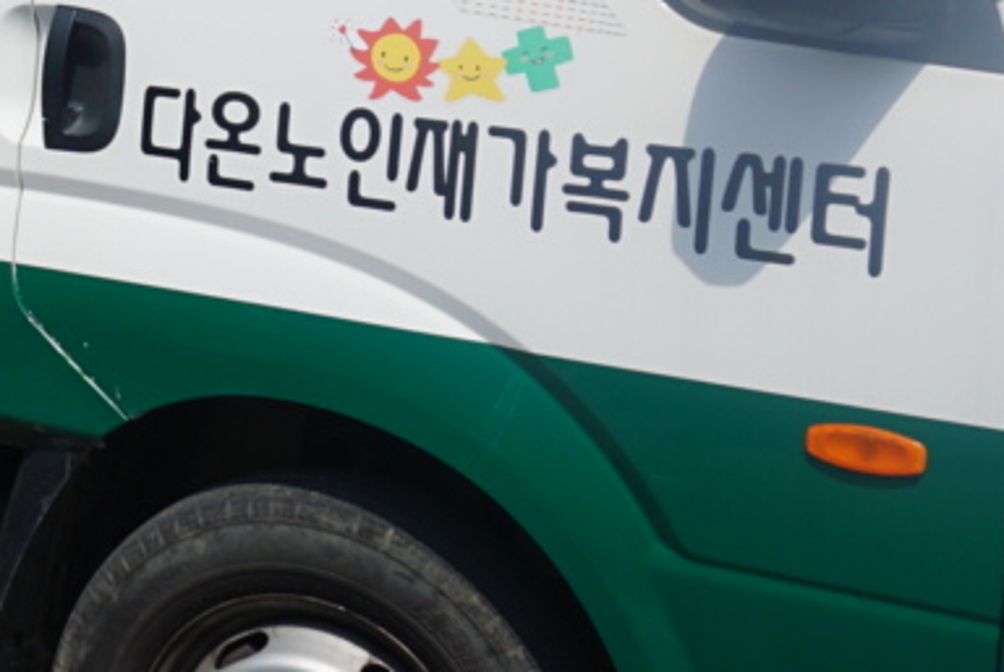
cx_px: -324
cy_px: -37
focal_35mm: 101
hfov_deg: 18.7
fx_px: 2820
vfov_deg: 13.4
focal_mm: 16
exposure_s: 1/800
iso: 100
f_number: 5.6
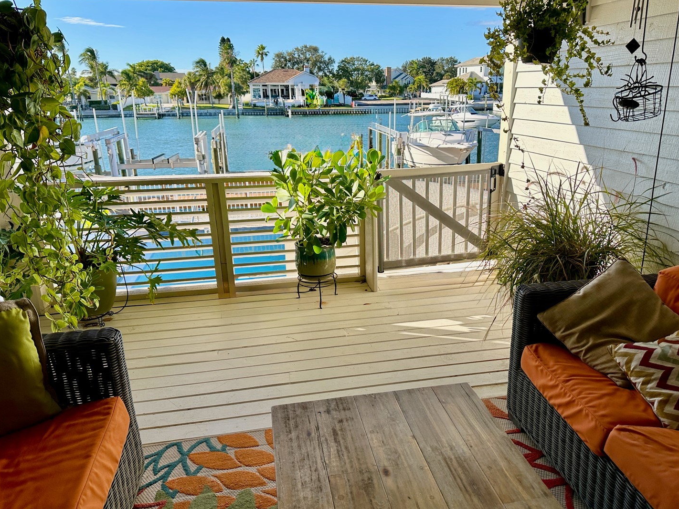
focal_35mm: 27
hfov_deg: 65.2
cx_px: 369
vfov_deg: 51.4
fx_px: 530
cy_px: 261
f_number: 1.78
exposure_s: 1/1639
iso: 80
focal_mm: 6.86
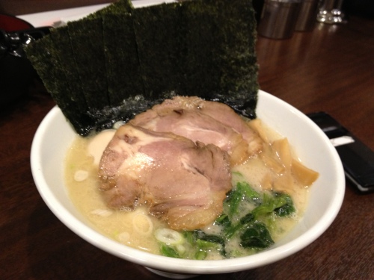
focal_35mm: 35
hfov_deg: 52.6
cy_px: 140
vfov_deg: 40.7
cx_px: 187
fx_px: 378
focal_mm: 4.28
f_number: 2.4
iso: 200
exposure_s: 1/20
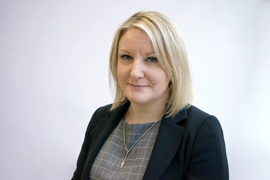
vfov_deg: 29.9
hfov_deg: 43.6
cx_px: 135
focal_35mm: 45
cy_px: 90
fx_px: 337
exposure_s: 1/250
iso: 5000
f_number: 4.5
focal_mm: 45
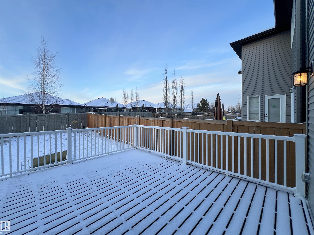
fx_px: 118
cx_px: 157
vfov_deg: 89.9
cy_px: 118
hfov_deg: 106.2
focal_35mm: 13
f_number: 1.8
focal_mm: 1.57
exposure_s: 1/201
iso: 32
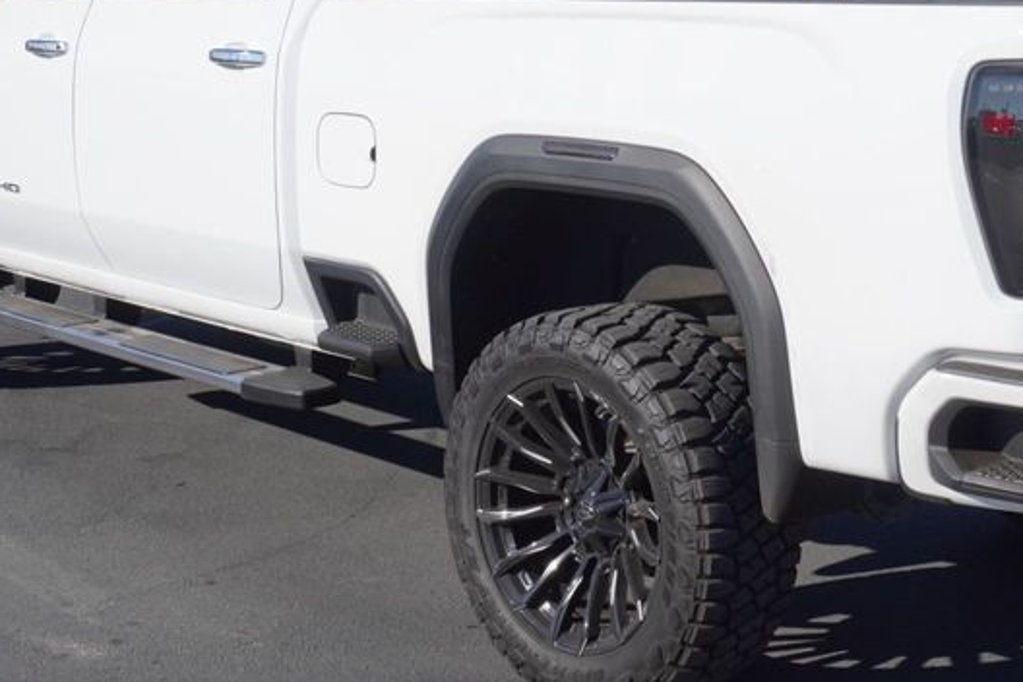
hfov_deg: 30.0
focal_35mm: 67
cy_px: 265
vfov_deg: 20.3
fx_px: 1903
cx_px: 632
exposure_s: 1/320
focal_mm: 23
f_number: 8
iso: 100
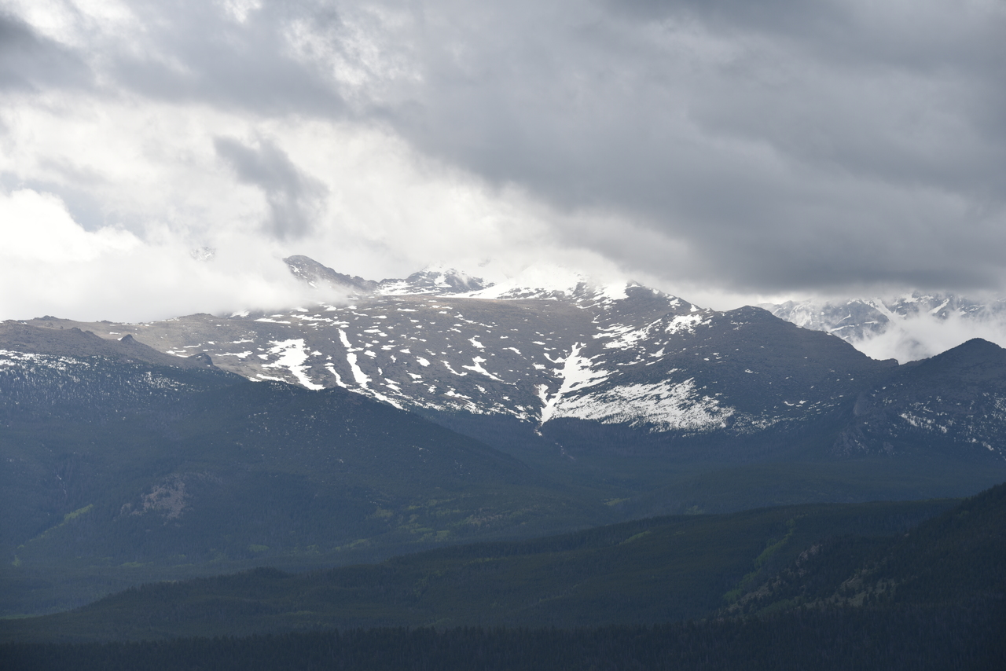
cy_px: 336
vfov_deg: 11.2
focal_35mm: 122
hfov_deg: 16.8
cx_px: 503
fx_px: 3410
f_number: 8
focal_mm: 122
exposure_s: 1/250
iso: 100
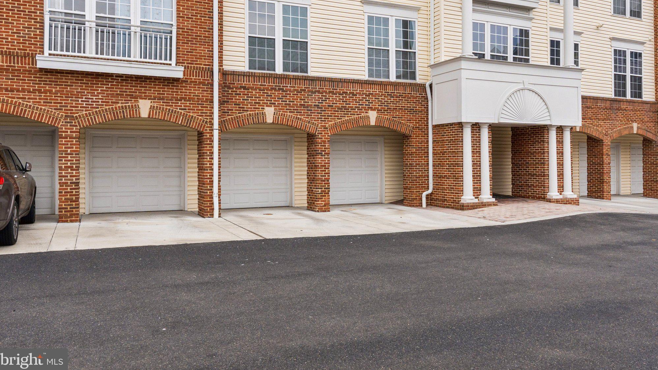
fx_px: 506
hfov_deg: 66.1
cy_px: 148
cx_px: 332
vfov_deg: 40.0
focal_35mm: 29
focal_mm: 18
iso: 400
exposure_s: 1/160
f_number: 9
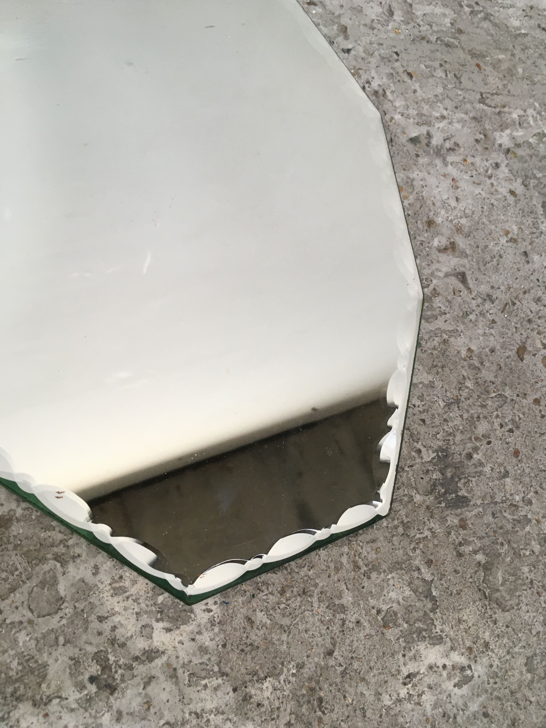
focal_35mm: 29
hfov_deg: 48.2
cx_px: 273
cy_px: 364
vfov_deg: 61.7
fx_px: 610
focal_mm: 4.15
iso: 50
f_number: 2.2
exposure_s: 1/33
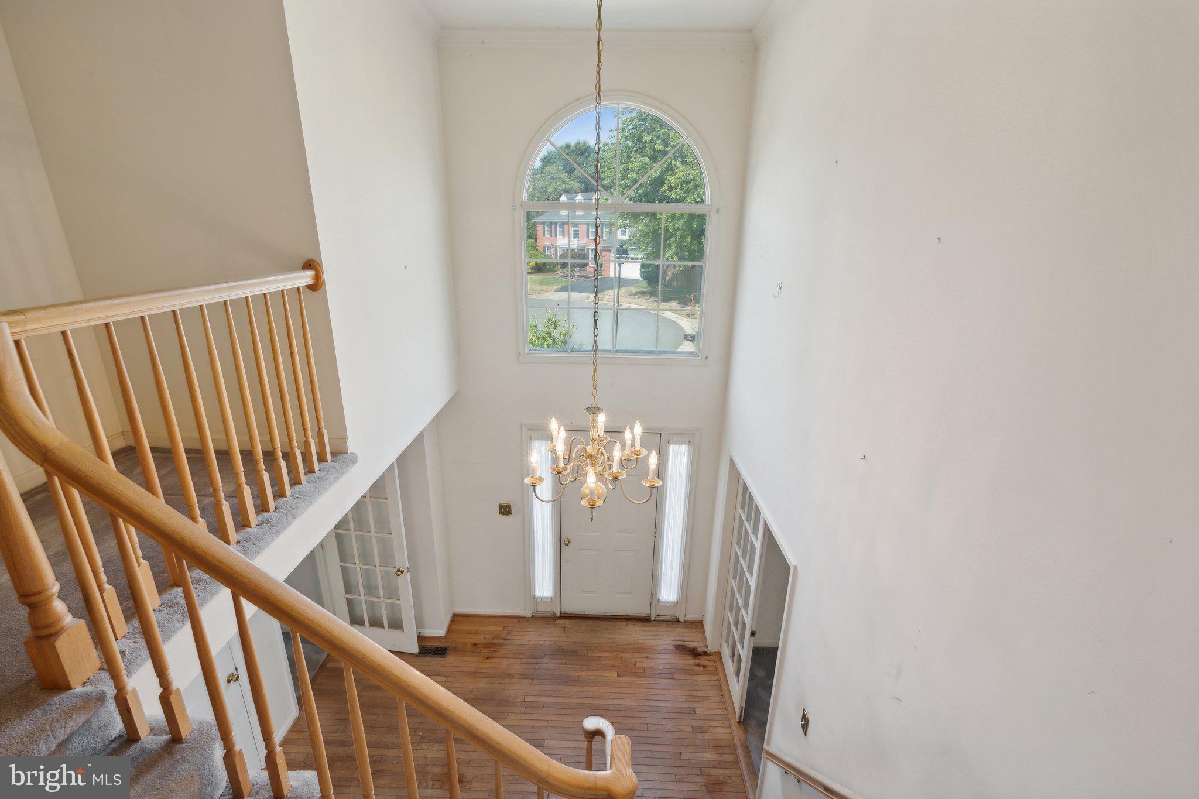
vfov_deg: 73.7
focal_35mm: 16
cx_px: 600
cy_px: 400
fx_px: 533
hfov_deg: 96.7
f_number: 7.1
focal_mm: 16
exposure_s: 1/60
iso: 400
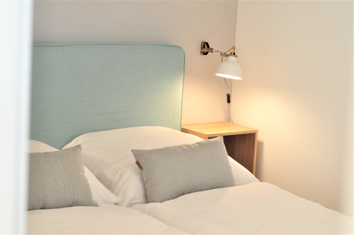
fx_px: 737
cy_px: 118
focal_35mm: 75
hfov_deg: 27.0
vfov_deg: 18.1
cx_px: 177
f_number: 3.2
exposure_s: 1/40
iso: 200
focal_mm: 50
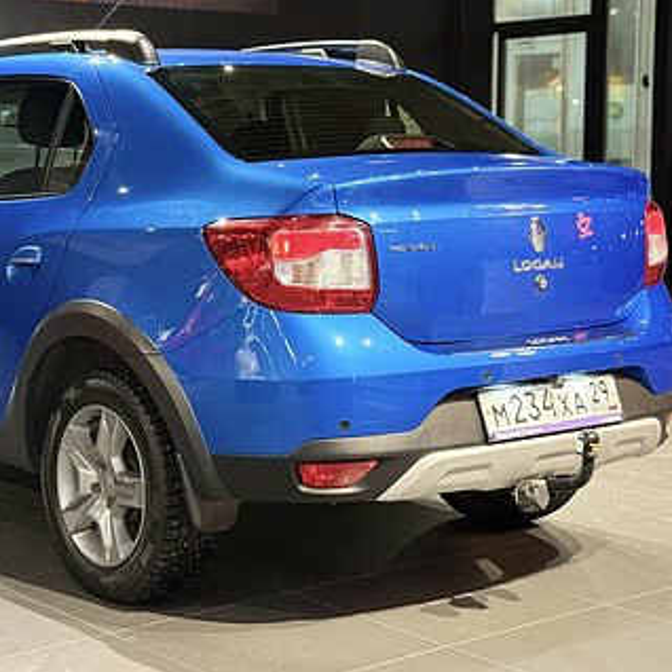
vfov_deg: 23.6
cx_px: 205
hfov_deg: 23.5
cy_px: 279
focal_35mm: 73
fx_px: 1603
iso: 320
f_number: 1.78
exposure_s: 1/33
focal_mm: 6.76
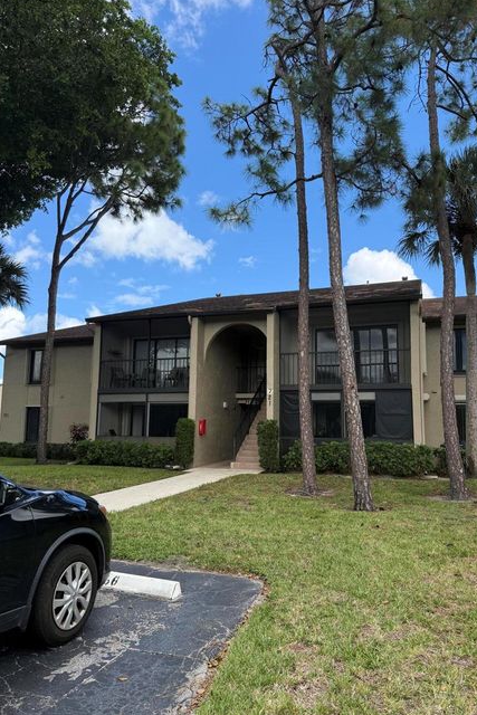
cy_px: 366
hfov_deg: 49.6
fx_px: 516
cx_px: 242
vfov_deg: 69.4
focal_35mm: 26
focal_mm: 6.76
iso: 100
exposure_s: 1/2169
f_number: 1.78
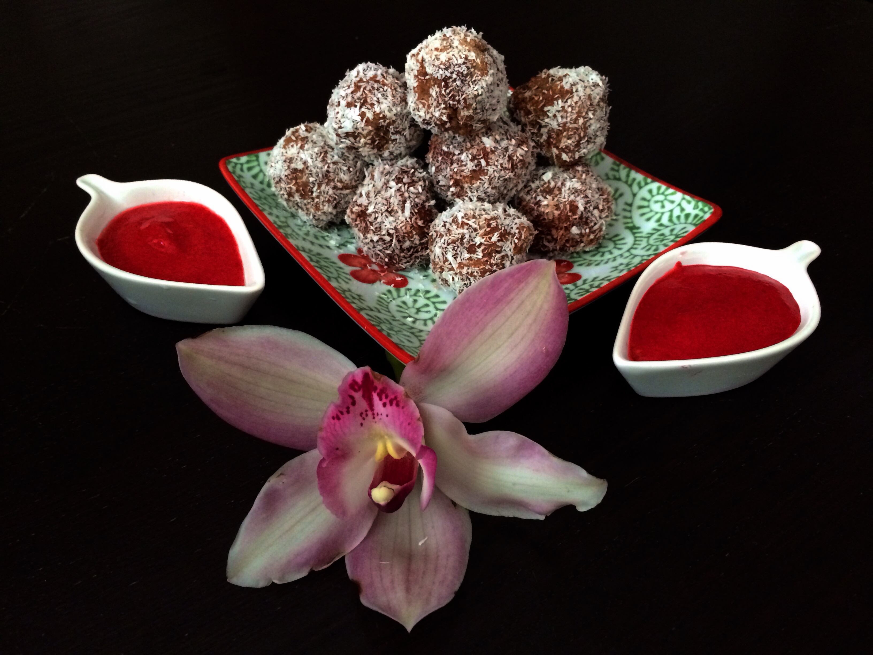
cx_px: 436
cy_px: 328
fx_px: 757
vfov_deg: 46.8
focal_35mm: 30
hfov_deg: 60.0
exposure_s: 1/30
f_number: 2.2
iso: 320
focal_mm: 4.12
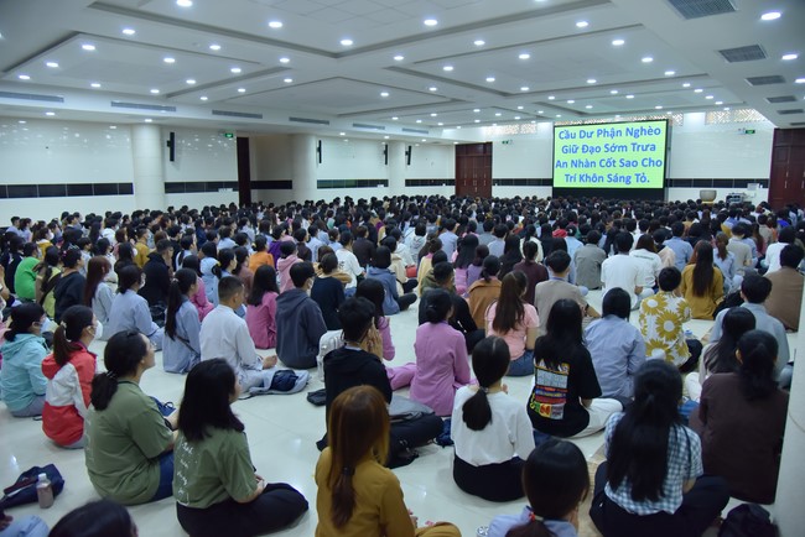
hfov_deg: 73.7
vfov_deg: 53.2
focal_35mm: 24
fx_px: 537
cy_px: 268
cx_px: 402
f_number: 4.5
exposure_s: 1/125
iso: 1250
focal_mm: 24
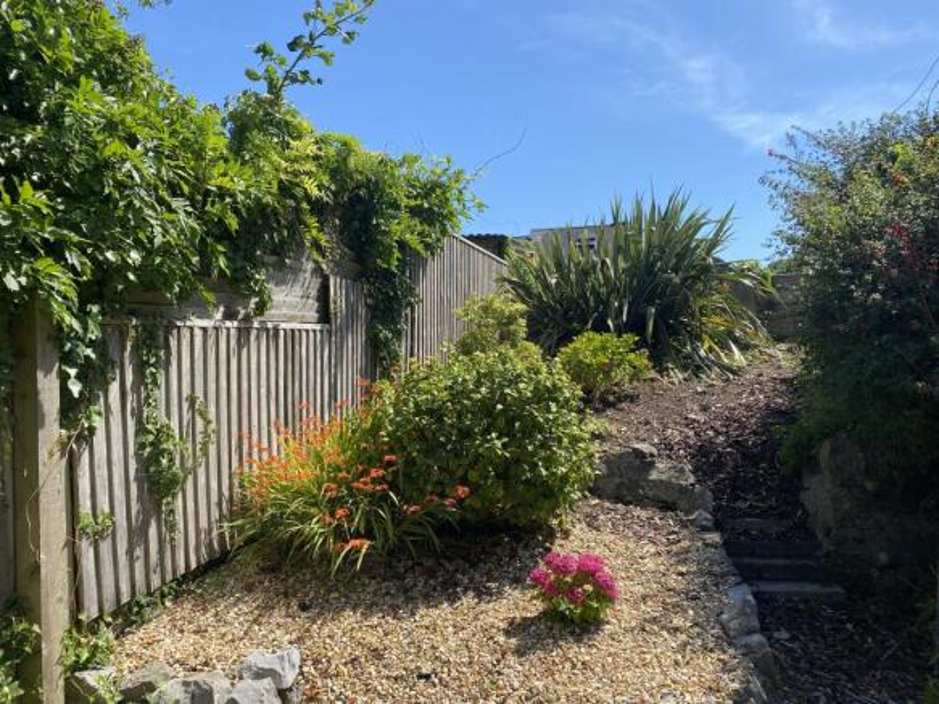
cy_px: 352
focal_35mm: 26
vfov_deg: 53.0
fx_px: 705
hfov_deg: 67.3
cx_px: 470
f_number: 1.8
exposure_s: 1/1808
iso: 32
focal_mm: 4.25
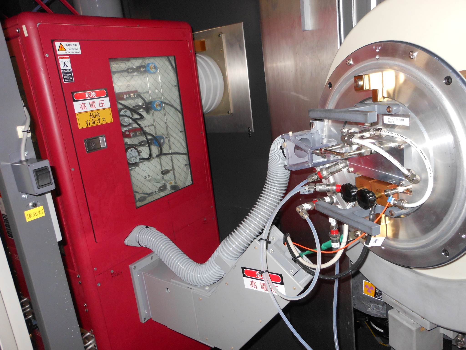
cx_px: 233
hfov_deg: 63.4
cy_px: 175
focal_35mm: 28
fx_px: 377
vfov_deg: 49.7
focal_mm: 5
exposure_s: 1/25
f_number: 3.7
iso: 200
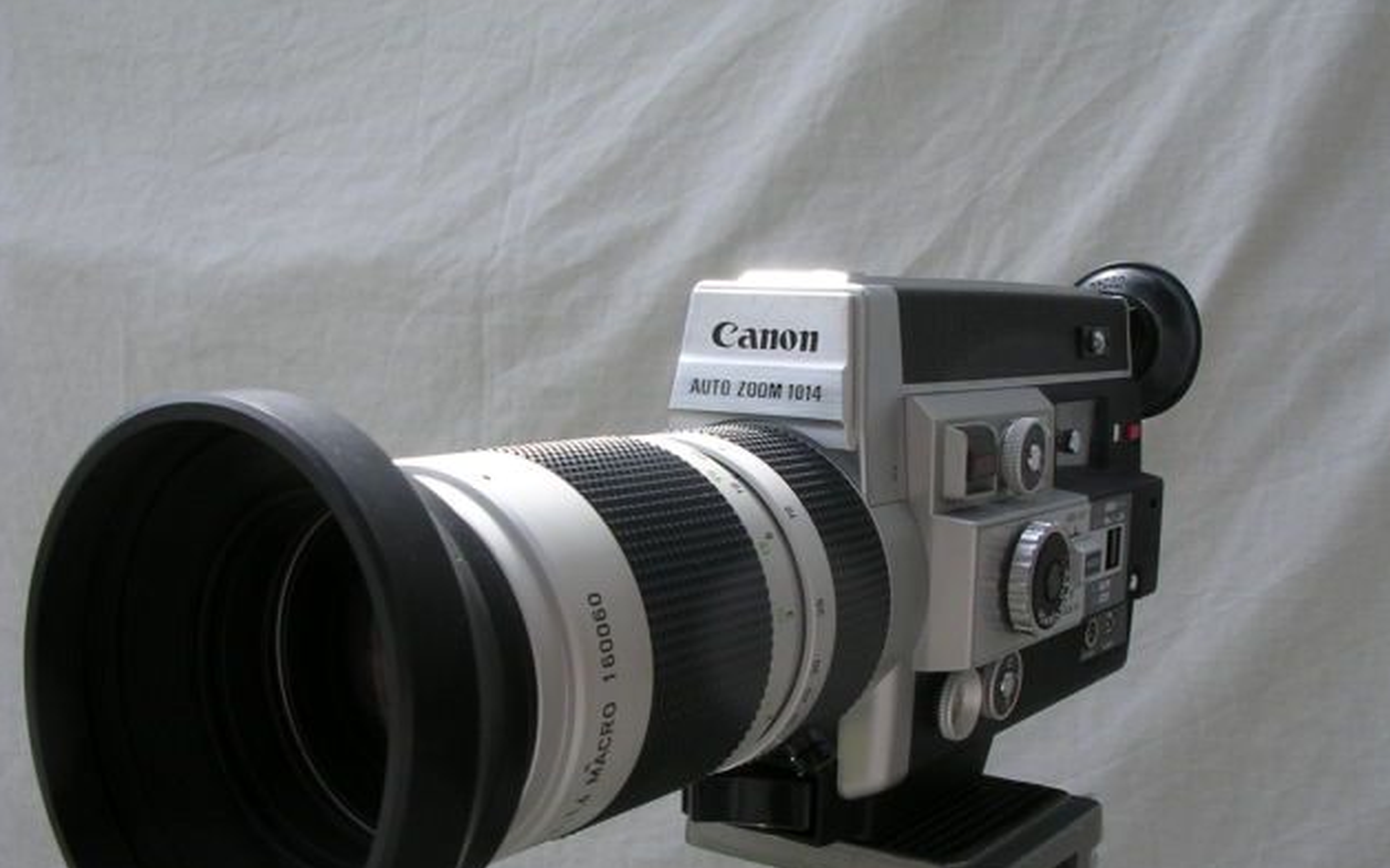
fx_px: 1553
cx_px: 703
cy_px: 526
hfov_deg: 48.2
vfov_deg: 31.1
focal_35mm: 41
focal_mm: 5.8
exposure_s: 1/170
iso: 100
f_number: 5.6
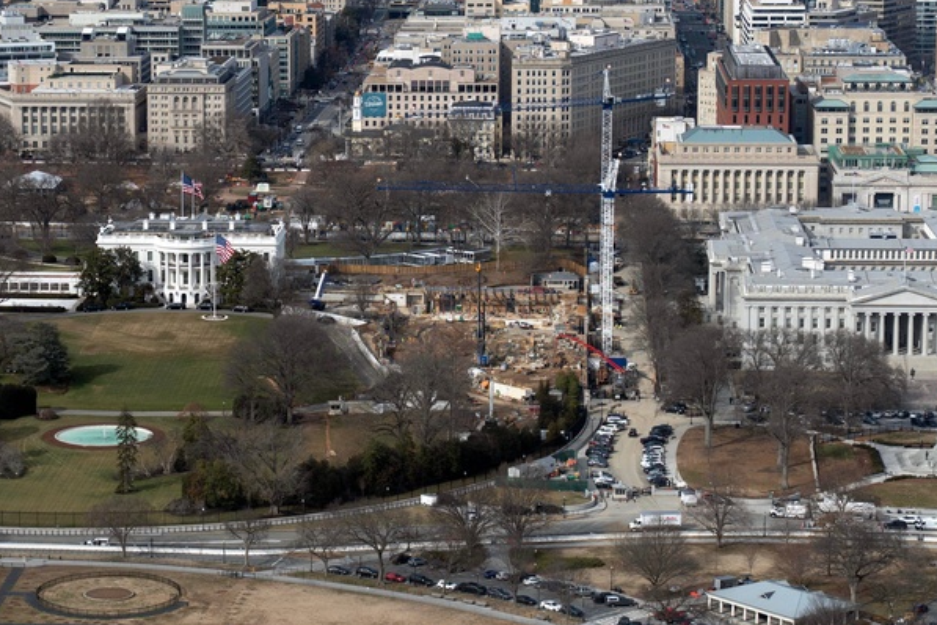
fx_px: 3123
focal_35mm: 120
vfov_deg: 11.4
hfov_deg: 17.0
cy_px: 255
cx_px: 295
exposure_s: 1/1600
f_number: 3.5
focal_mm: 70
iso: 100
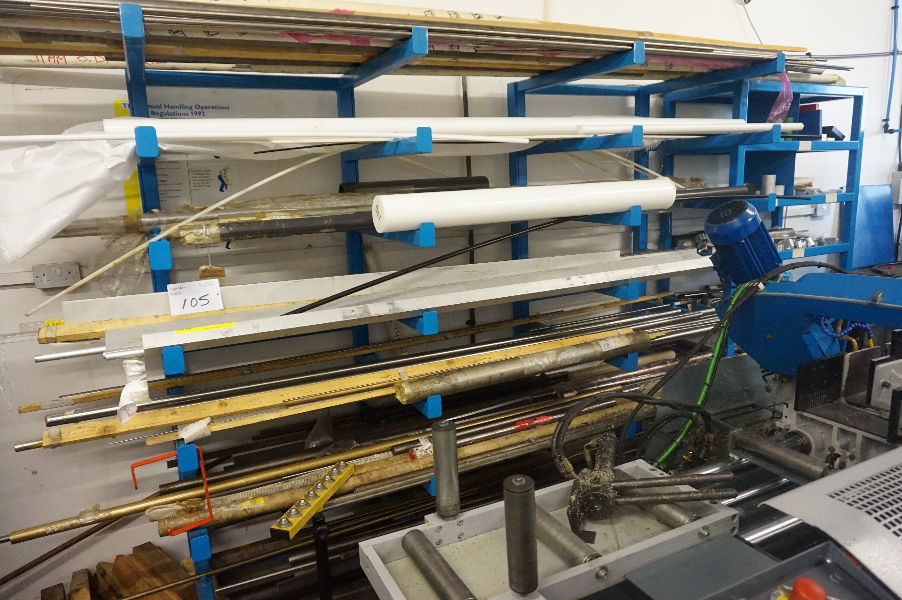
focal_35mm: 24
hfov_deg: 73.8
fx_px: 601
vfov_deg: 53.1
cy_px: 300
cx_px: 451
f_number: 3.5
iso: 3200
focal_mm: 16
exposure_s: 1/125
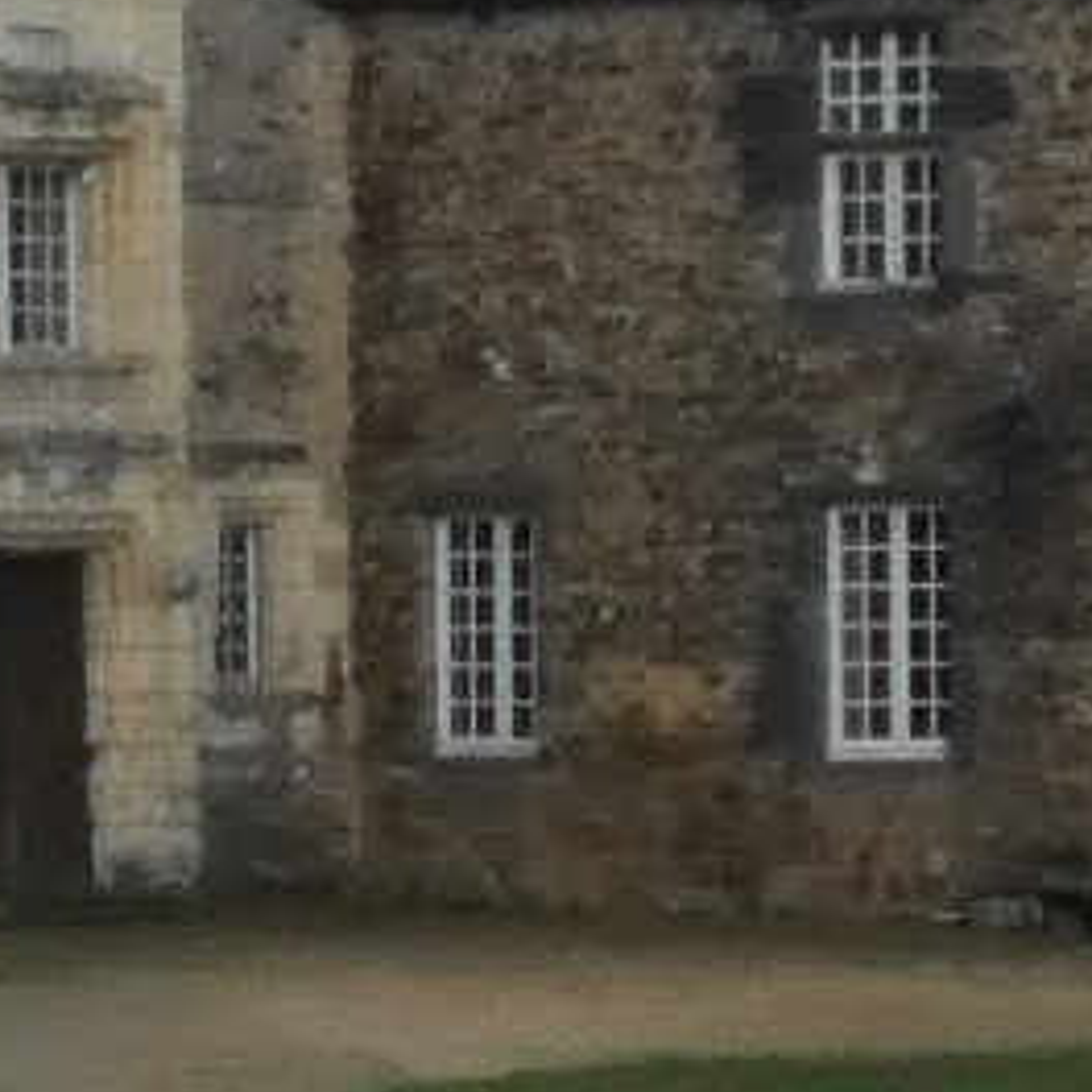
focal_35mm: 309
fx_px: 11028
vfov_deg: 5.7
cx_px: -248
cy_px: 397
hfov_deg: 5.6
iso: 100
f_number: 3.1
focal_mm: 6.3
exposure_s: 1/400
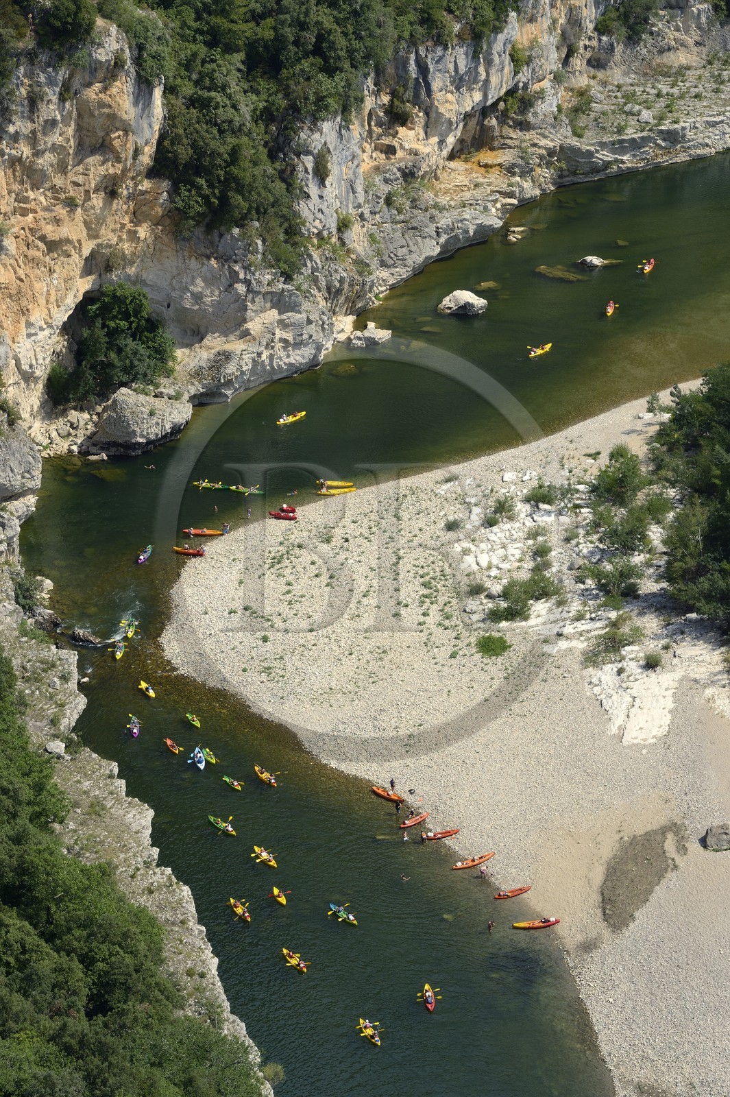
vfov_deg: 13.7
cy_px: 548
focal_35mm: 150
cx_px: 365
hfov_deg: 9.1
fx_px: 4567
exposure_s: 1/250
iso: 200
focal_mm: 150
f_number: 13
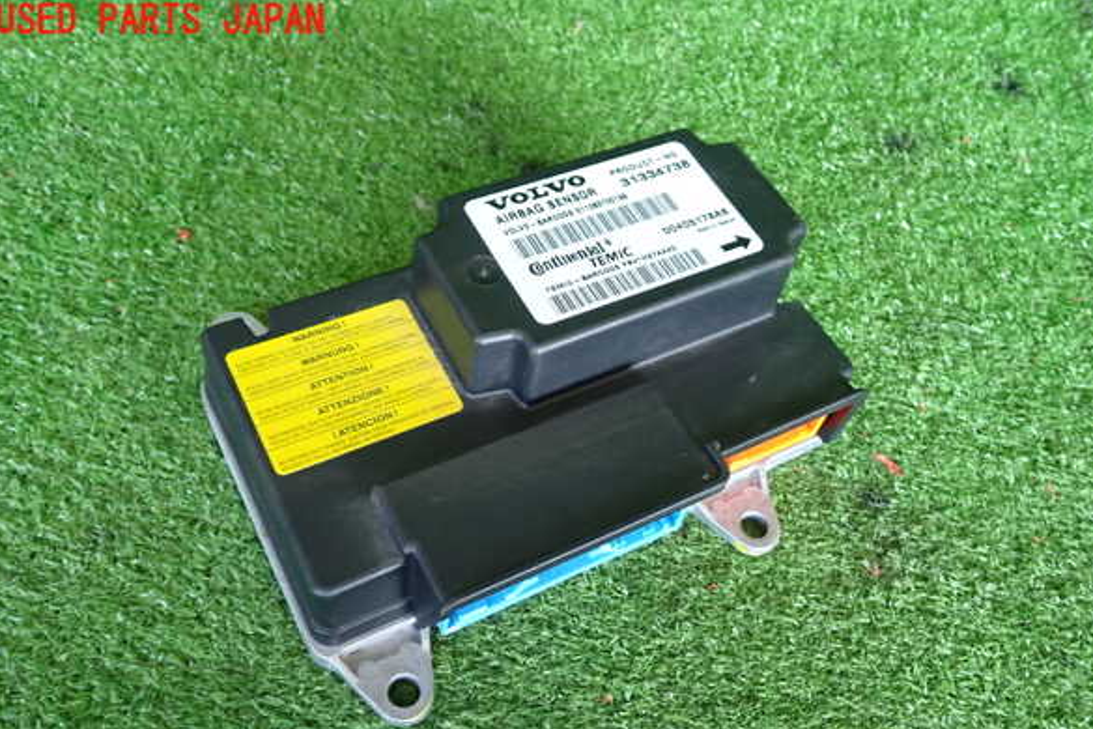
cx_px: 546
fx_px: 971
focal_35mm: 32
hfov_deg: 58.7
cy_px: 419
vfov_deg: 41.0
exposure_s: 1/50
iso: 250
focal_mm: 5.4
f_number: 2.3
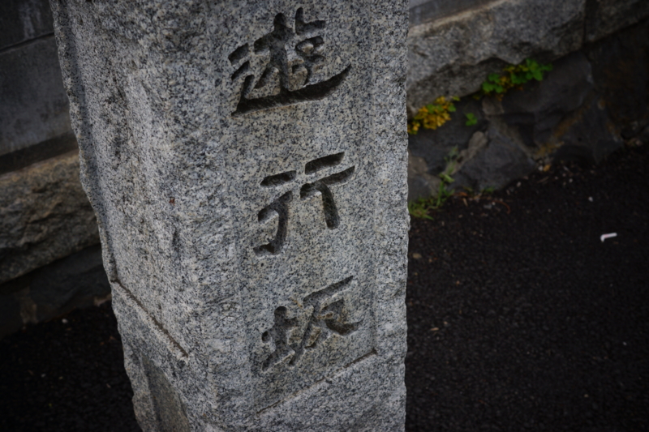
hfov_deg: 37.9
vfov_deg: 25.7
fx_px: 946
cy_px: 216
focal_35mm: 52
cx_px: 324
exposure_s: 1/200
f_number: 7.1
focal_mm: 35
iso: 100
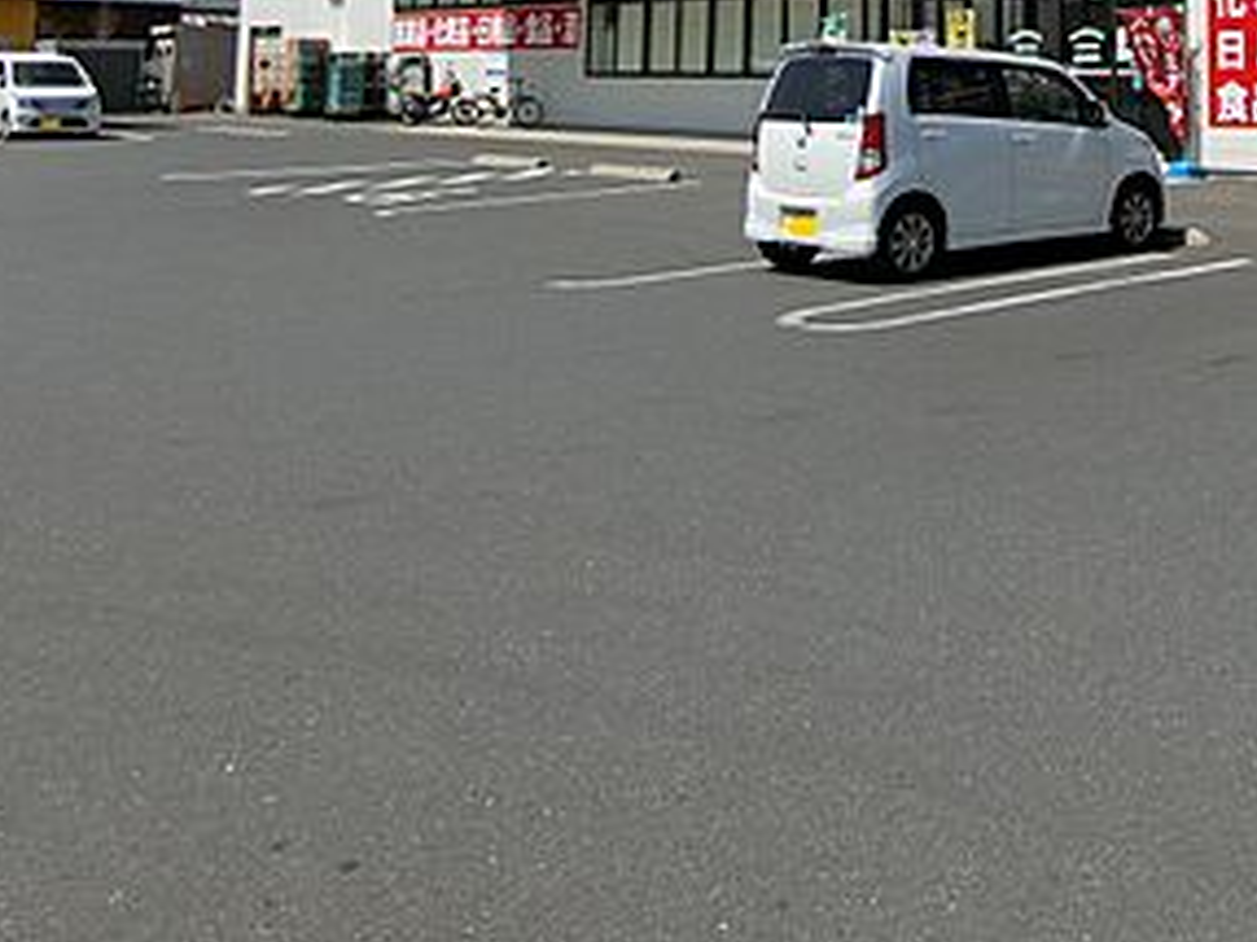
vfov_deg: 31.5
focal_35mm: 41
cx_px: 1117
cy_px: -68
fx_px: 1488
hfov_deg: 42.3
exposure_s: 1/400
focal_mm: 4.06
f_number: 6.9
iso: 80
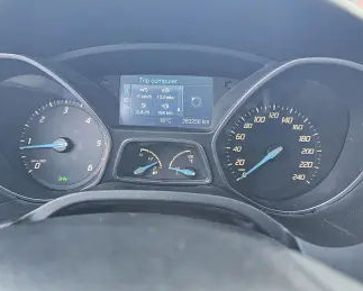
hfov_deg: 68.1
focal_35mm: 25
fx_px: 269
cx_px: 182
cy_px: 142
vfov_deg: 56.9
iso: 500
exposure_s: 1/100
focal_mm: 6.3
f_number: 1.7
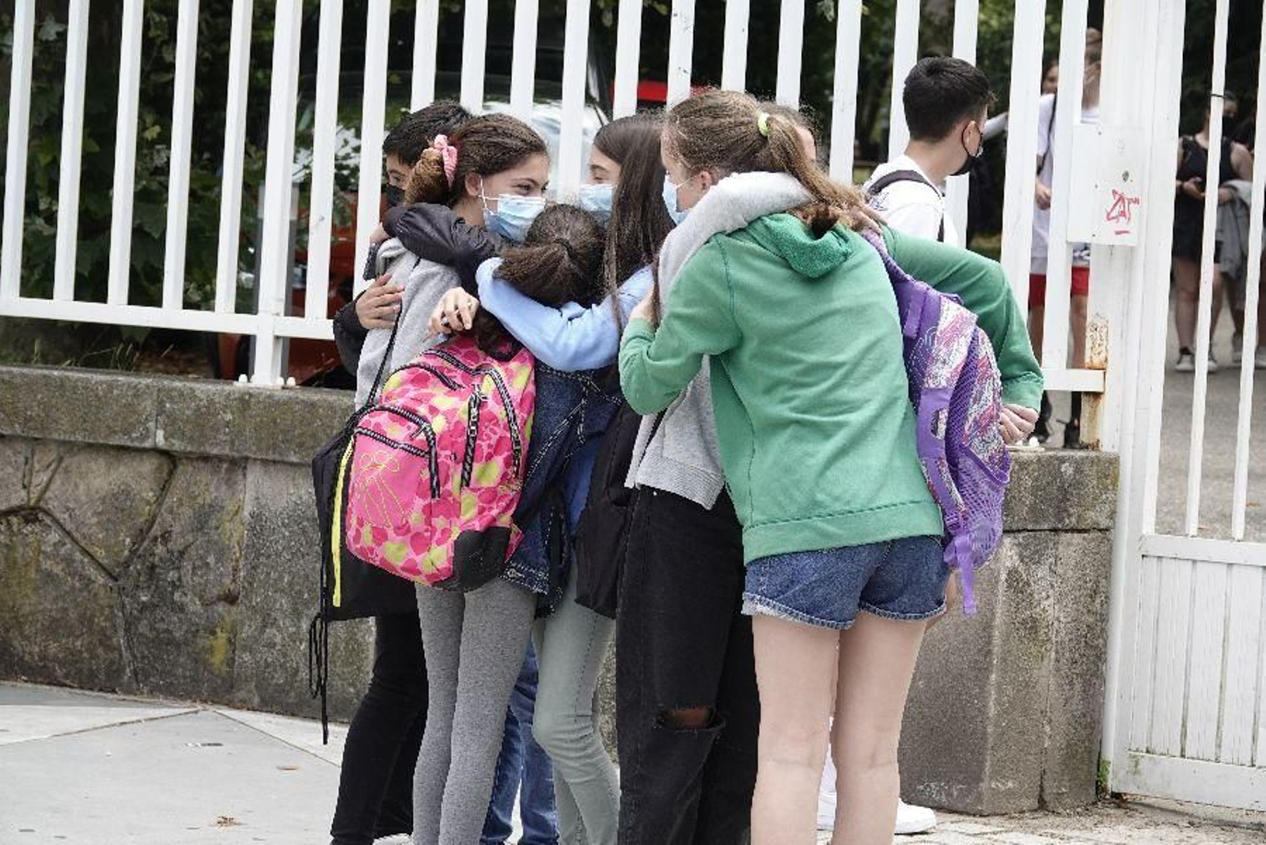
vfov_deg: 10.2
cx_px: 633
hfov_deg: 15.2
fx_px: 4748
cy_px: 422
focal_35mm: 135
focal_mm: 49.51
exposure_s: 1/250
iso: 100
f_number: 4
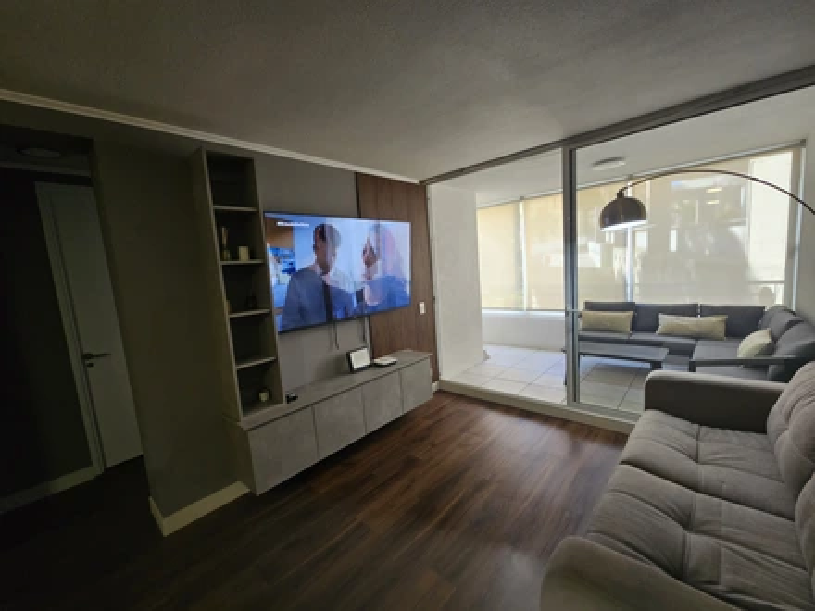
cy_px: 306
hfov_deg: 106.2
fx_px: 306
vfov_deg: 89.9
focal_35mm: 13
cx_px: 408
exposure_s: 1/60
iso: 160
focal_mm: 2.2
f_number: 2.2
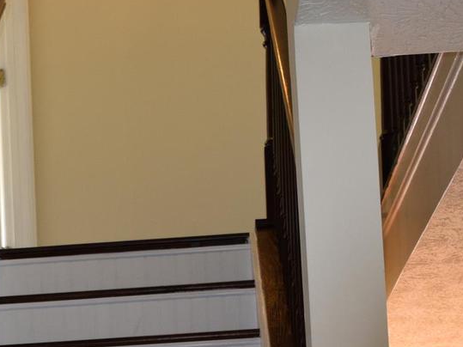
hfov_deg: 22.4
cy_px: 569
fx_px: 1155
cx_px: 102
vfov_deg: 15.3
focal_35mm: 86
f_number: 5
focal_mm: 21
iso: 800
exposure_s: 1/100
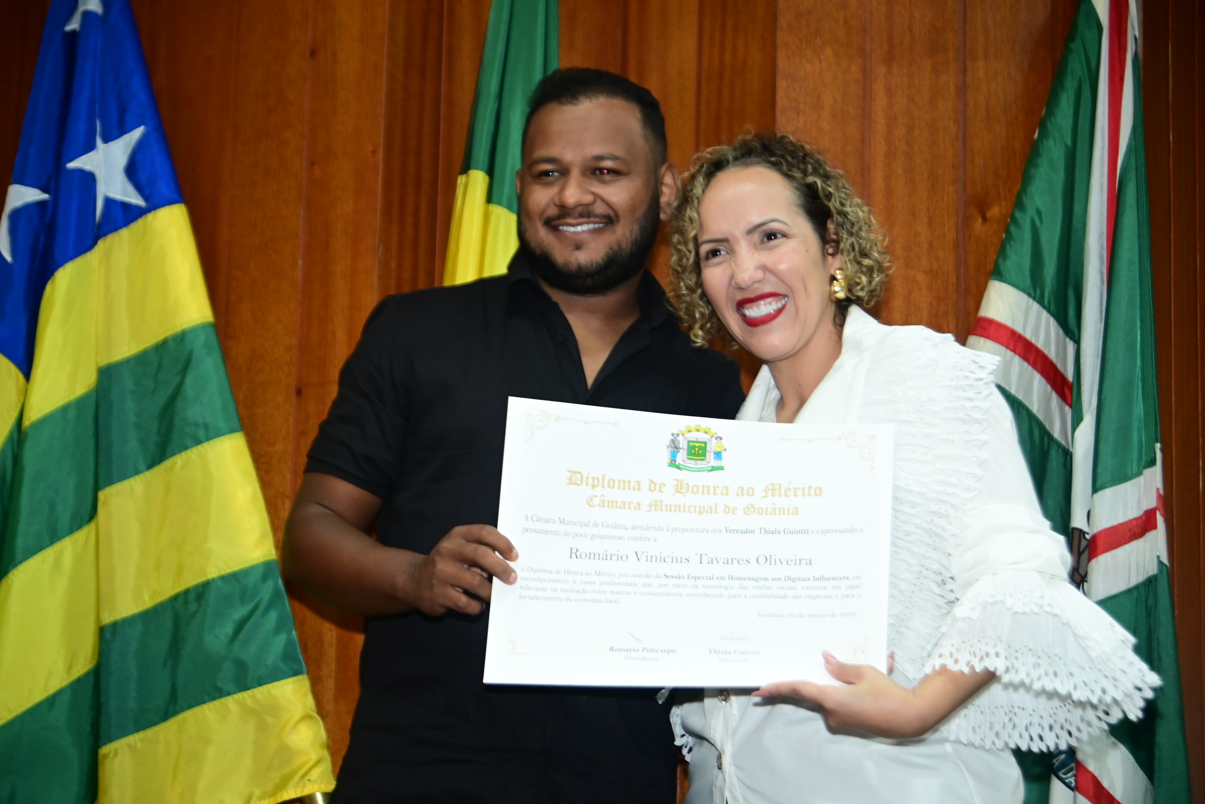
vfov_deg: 16.7
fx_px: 2745
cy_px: 402
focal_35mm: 82
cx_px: 602
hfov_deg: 24.8
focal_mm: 82
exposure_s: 1/125
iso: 2000
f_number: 5.6
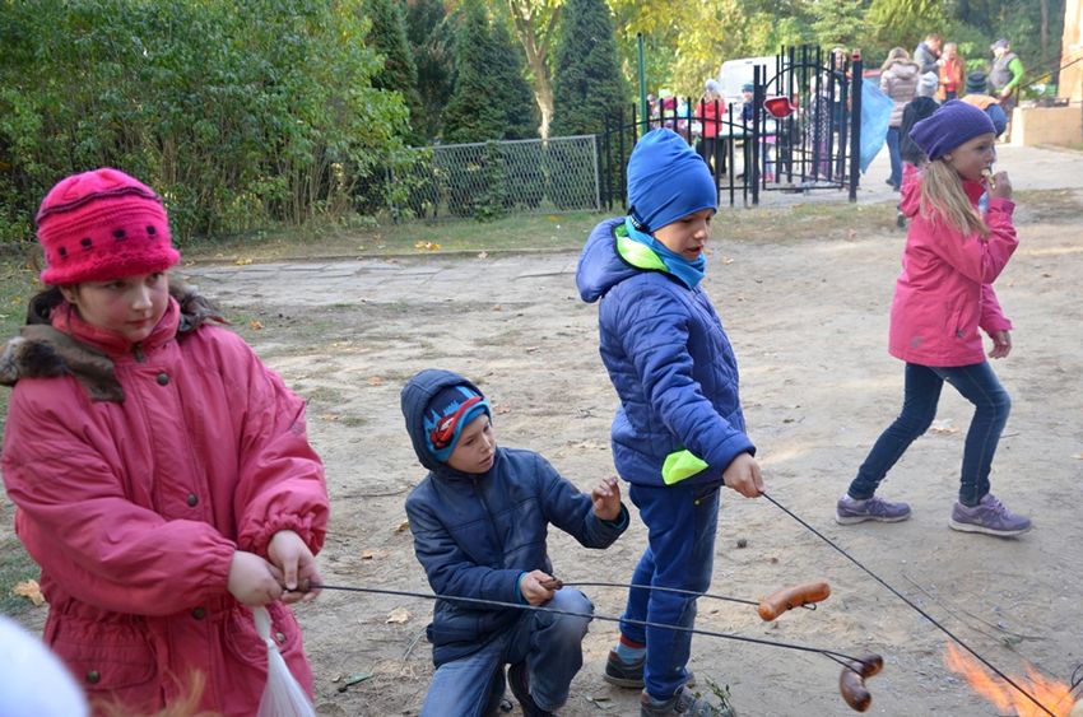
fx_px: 1171
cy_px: 358
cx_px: 542
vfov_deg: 34.1
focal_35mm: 39
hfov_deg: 49.6
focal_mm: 26
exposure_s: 1/125
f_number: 4
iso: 280
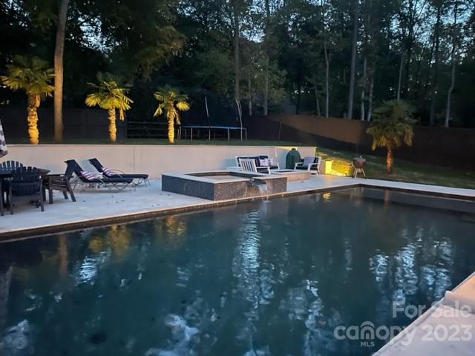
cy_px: 178
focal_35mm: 26
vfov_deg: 53.1
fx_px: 357
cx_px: 238
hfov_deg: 67.3
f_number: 1.6
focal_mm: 4.2
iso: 1600
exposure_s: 1/15
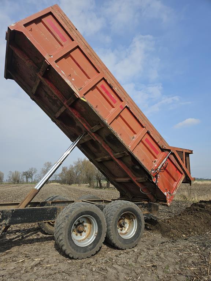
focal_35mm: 23
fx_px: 187
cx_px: 106
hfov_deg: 58.9
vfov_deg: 73.9
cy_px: 140
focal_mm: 5.4
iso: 25
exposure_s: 1/1951
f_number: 1.8
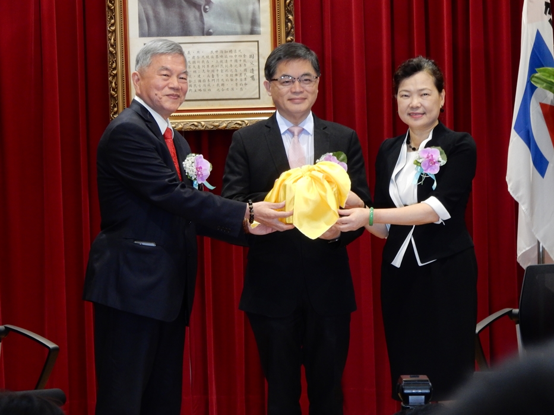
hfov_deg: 8.6
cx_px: 277
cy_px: 208
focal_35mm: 229
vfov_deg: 6.5
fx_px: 3665
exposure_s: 1/15
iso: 450
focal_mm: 40.9
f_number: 6.3
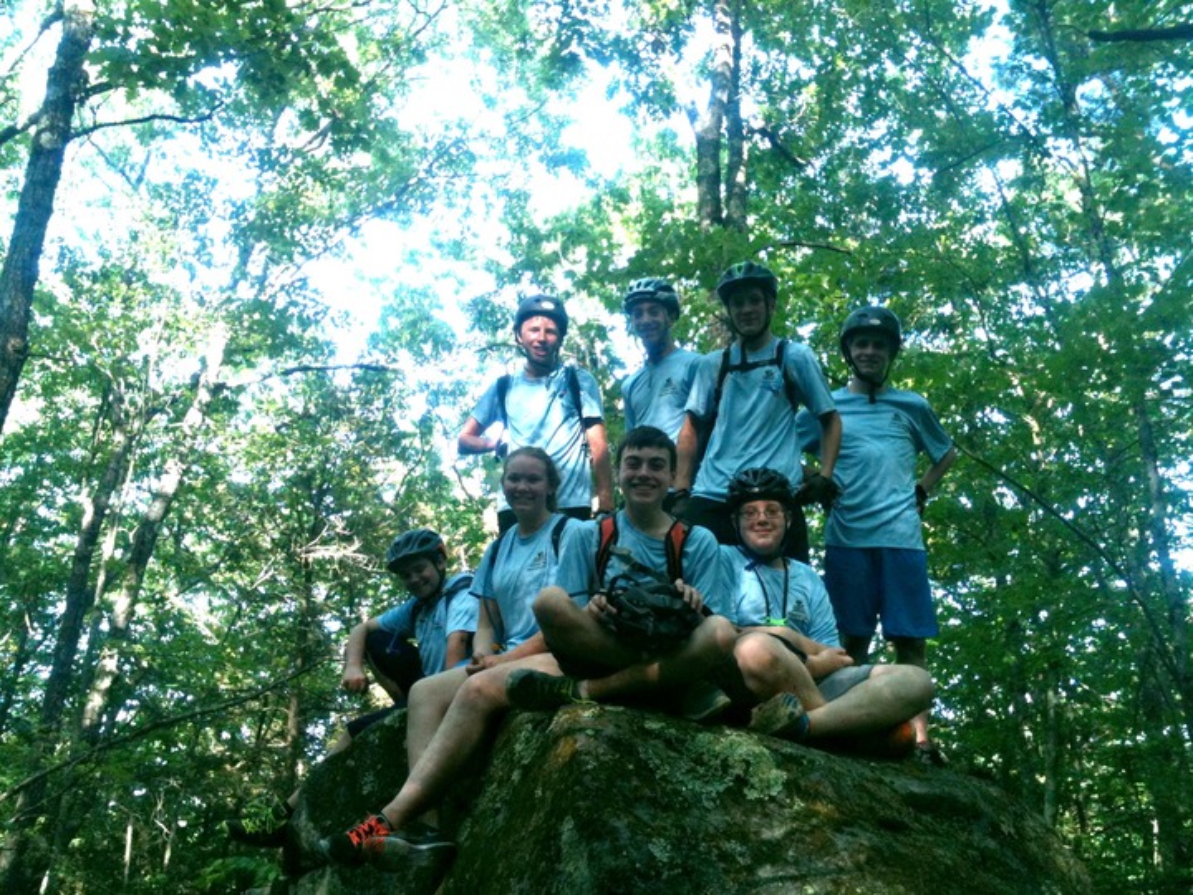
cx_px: 596
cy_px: 448
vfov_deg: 40.7
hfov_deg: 52.6
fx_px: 1206
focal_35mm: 35
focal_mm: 3.85
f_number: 2.8
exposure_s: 1/60
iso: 80
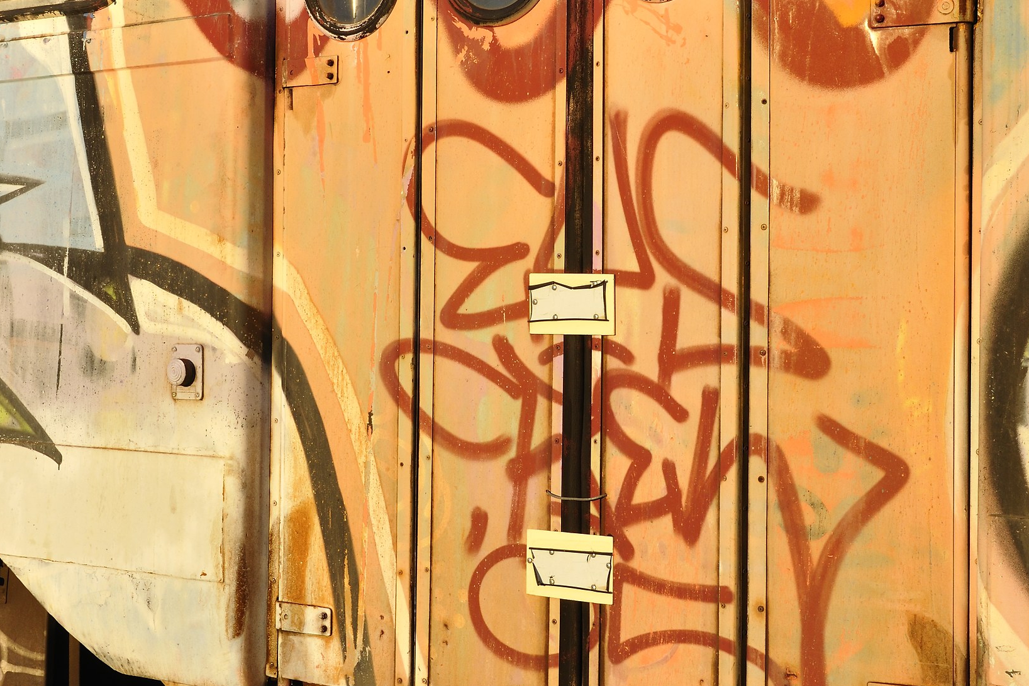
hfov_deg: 31.5
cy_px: 290
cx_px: 449
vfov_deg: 21.3
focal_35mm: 64
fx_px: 1822
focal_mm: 29
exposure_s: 1/250
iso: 200
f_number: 10
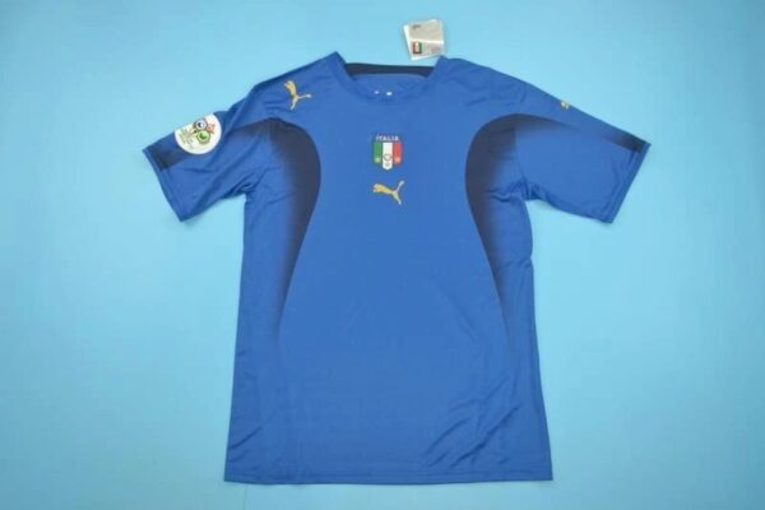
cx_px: 382
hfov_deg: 57.2
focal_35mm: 33
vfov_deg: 40.0
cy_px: 255
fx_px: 701
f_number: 3.8
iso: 200
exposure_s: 1/125
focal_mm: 22
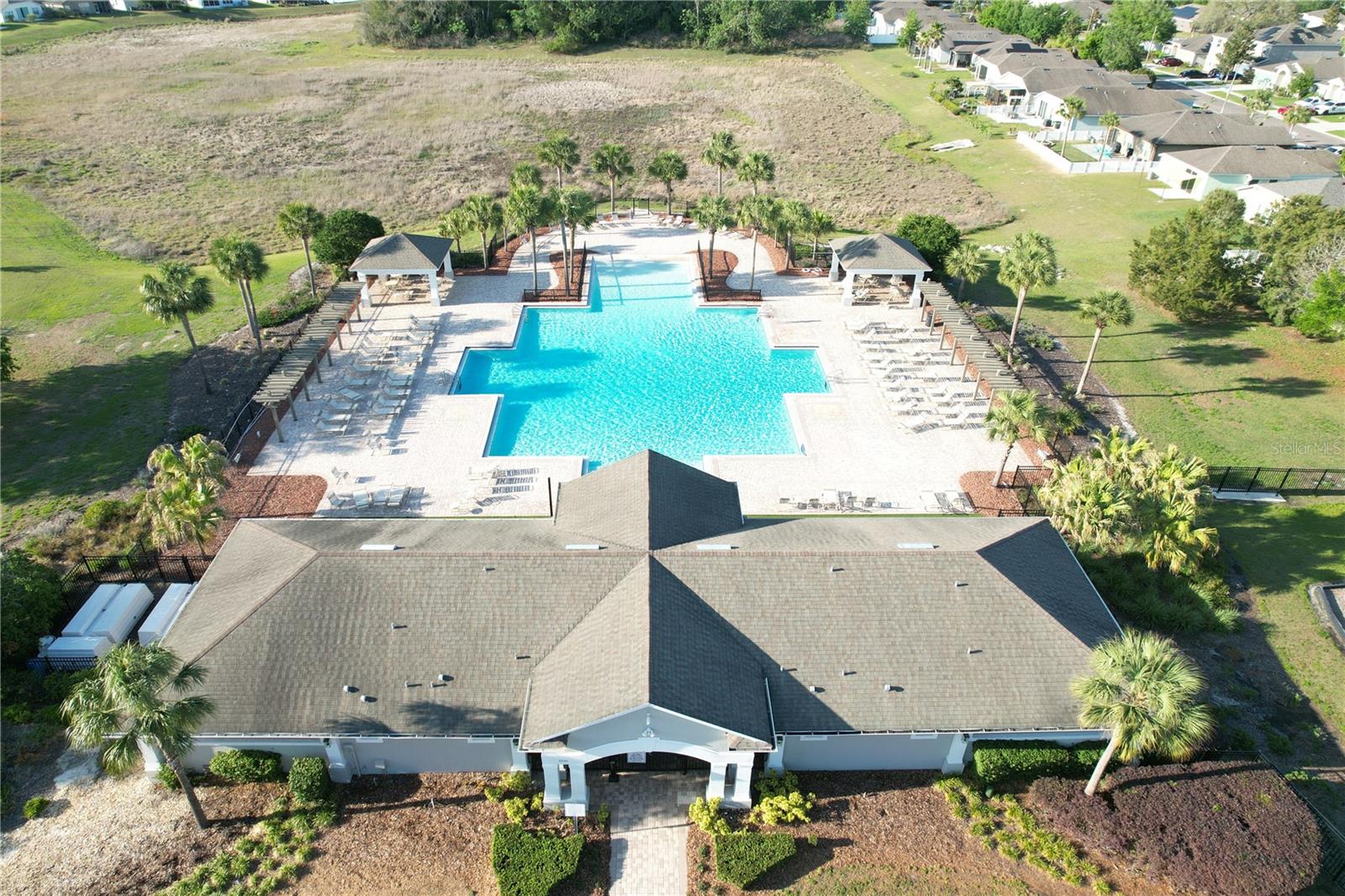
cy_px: 448
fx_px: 822
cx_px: 672
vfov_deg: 57.2
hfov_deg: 78.6
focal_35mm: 22
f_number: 2.8
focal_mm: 8.38
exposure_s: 1/500
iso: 110
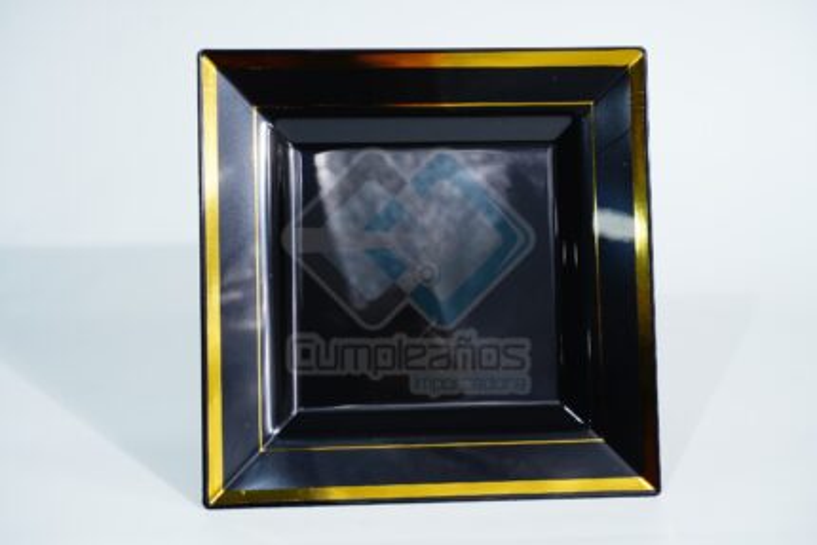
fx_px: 1226
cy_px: 272
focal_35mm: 54
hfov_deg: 36.9
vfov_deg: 25.1
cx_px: 408
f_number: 8
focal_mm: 36
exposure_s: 1/45
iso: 400
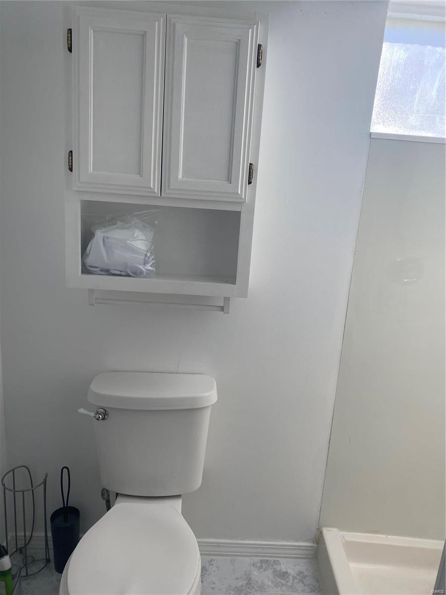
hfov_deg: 53.1
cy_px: 298
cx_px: 223
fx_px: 447
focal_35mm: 26
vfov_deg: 67.3
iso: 32
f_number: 1.8
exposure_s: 1/311
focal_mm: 4.25
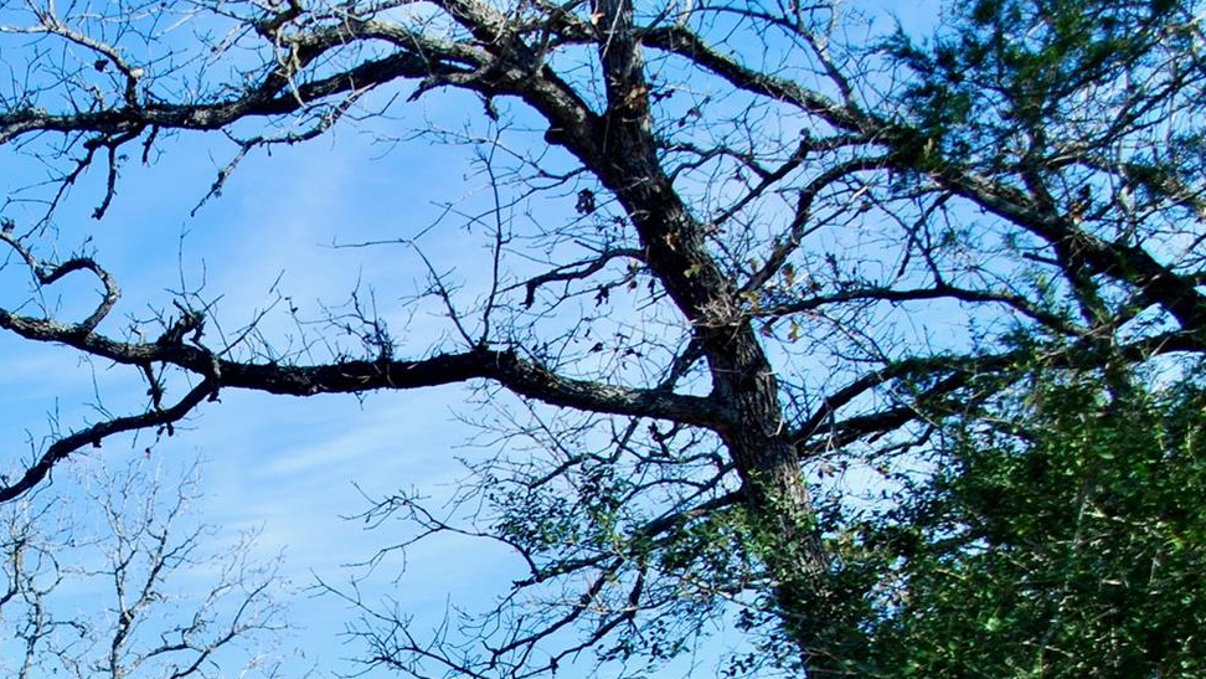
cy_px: 838
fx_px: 3390
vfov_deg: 11.2
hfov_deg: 19.7
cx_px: 76
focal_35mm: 106
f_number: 7.1
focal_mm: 32
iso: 100
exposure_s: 1/200
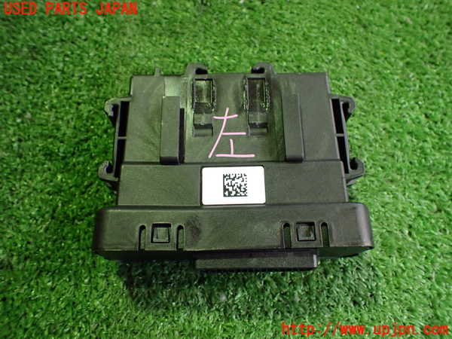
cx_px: 226
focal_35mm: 30
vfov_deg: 46.8
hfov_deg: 60.0
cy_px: 170
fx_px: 392
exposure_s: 1/80
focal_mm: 5.4
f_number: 2.3
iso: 800
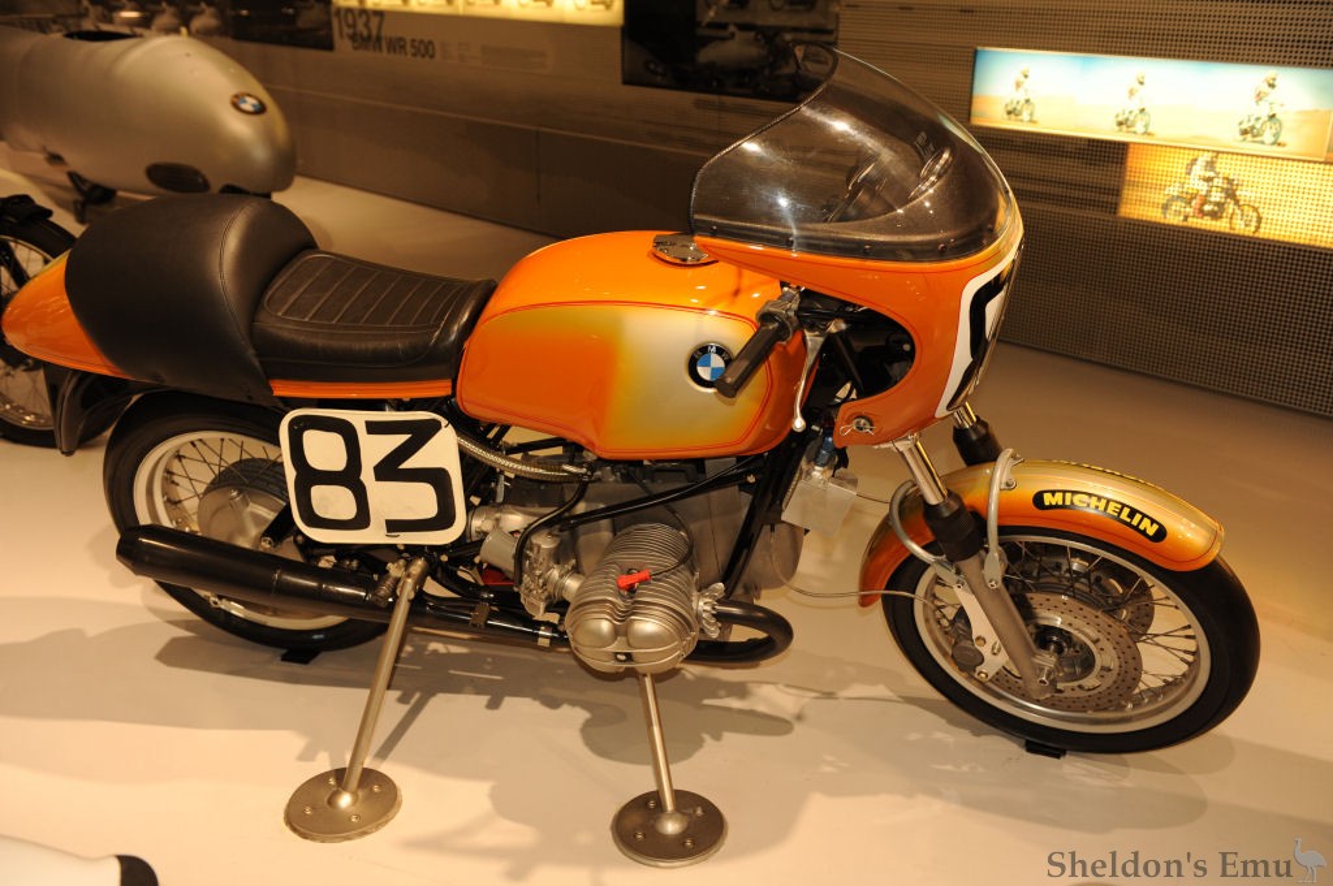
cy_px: 443
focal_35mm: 34
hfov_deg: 55.8
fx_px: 1258
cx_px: 666
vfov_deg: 38.8
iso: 800
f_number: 4
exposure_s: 1/200
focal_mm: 34
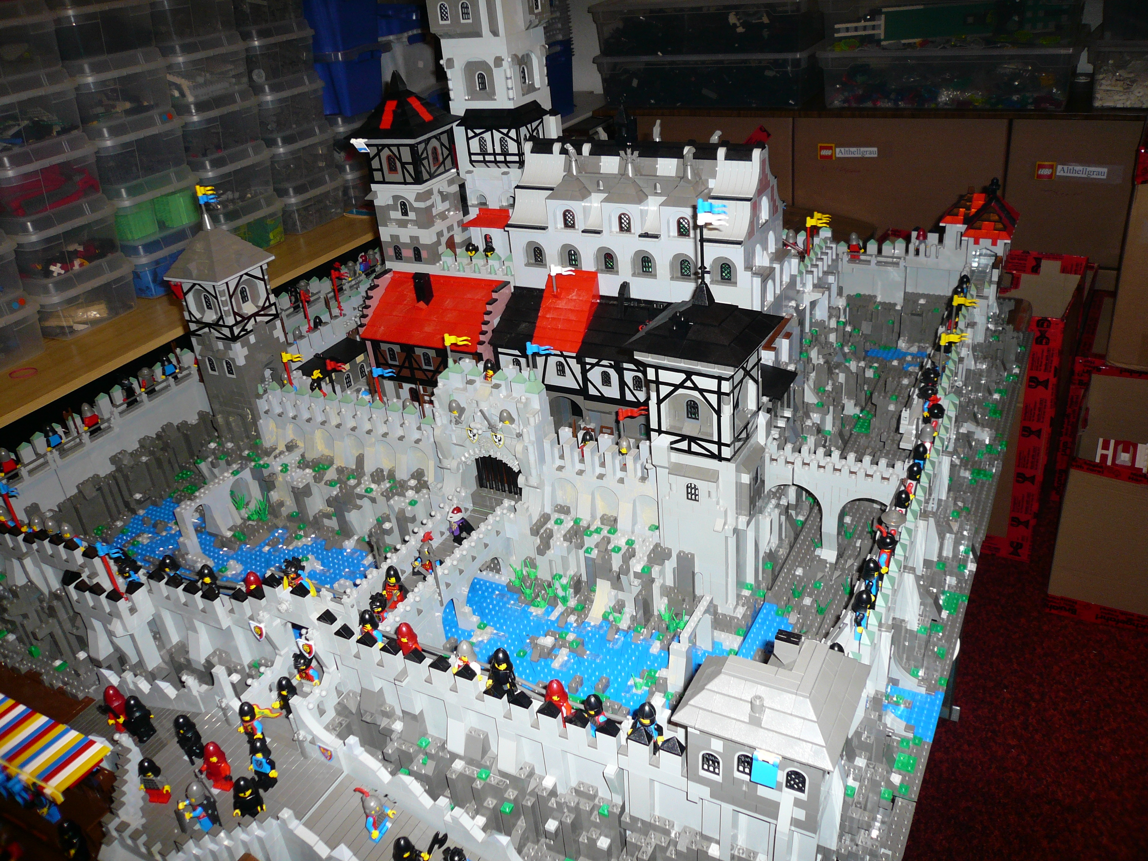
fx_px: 929
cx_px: 574
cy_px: 430
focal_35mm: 28
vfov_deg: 49.7
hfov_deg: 63.4
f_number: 2.8
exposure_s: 1/30
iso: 100
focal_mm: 4.6
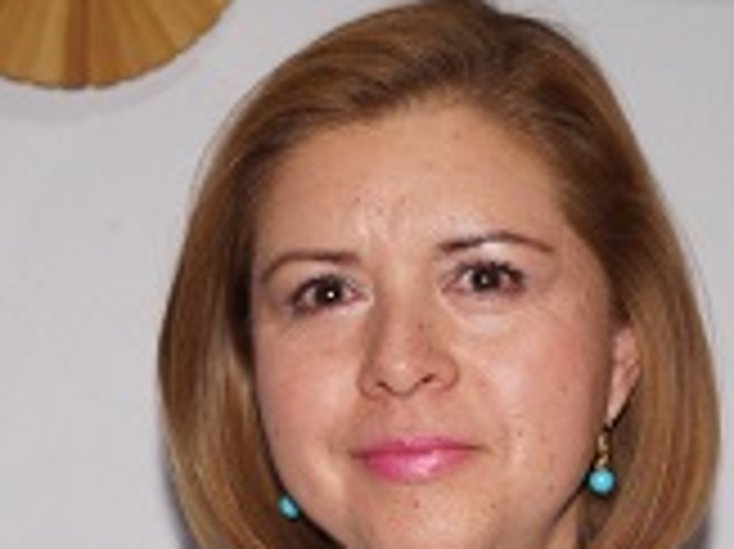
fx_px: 2246
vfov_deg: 13.1
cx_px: 369
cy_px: 855
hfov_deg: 18.6
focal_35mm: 106
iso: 100
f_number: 4
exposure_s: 1/13
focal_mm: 20
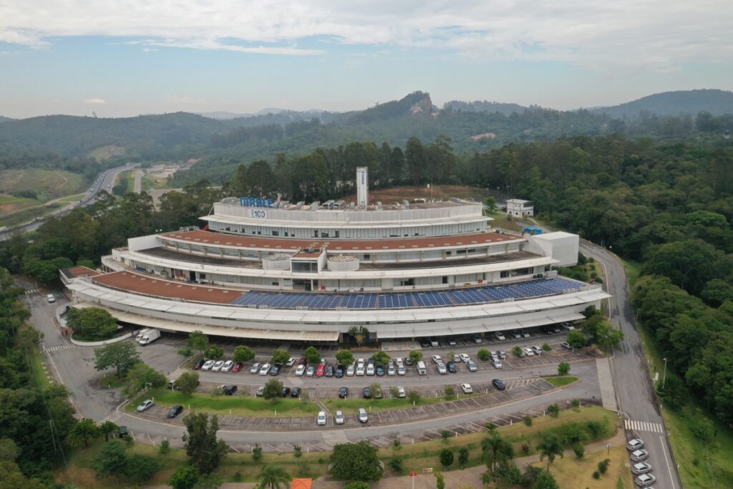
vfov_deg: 46.4
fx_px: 570
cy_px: 244
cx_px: 366
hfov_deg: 65.5
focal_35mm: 28
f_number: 11
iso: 100
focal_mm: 10.26
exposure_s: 1/20
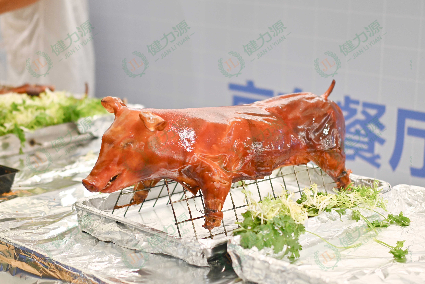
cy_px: 142
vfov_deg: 18.2
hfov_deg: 27.0
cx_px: 212
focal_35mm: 75
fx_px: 885
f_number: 1.8
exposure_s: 1/160
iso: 125
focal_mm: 50
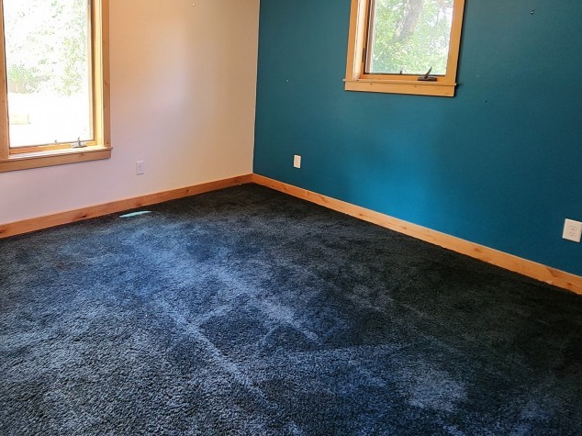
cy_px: 127
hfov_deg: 76.9
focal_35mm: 21
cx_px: 203
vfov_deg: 61.0
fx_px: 353
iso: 400
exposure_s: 1/30
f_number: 2.2
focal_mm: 2.2
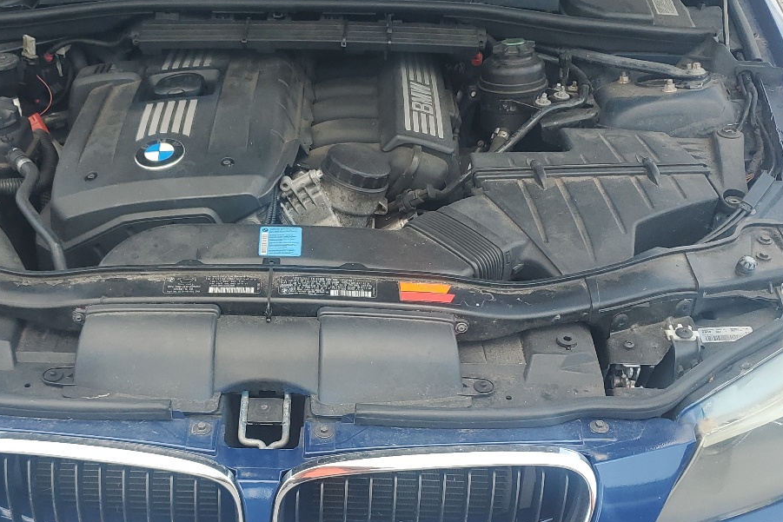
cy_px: 360
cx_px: 301
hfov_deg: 40.9
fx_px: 1044
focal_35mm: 48
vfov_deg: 27.9
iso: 50
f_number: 1.5
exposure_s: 1/588
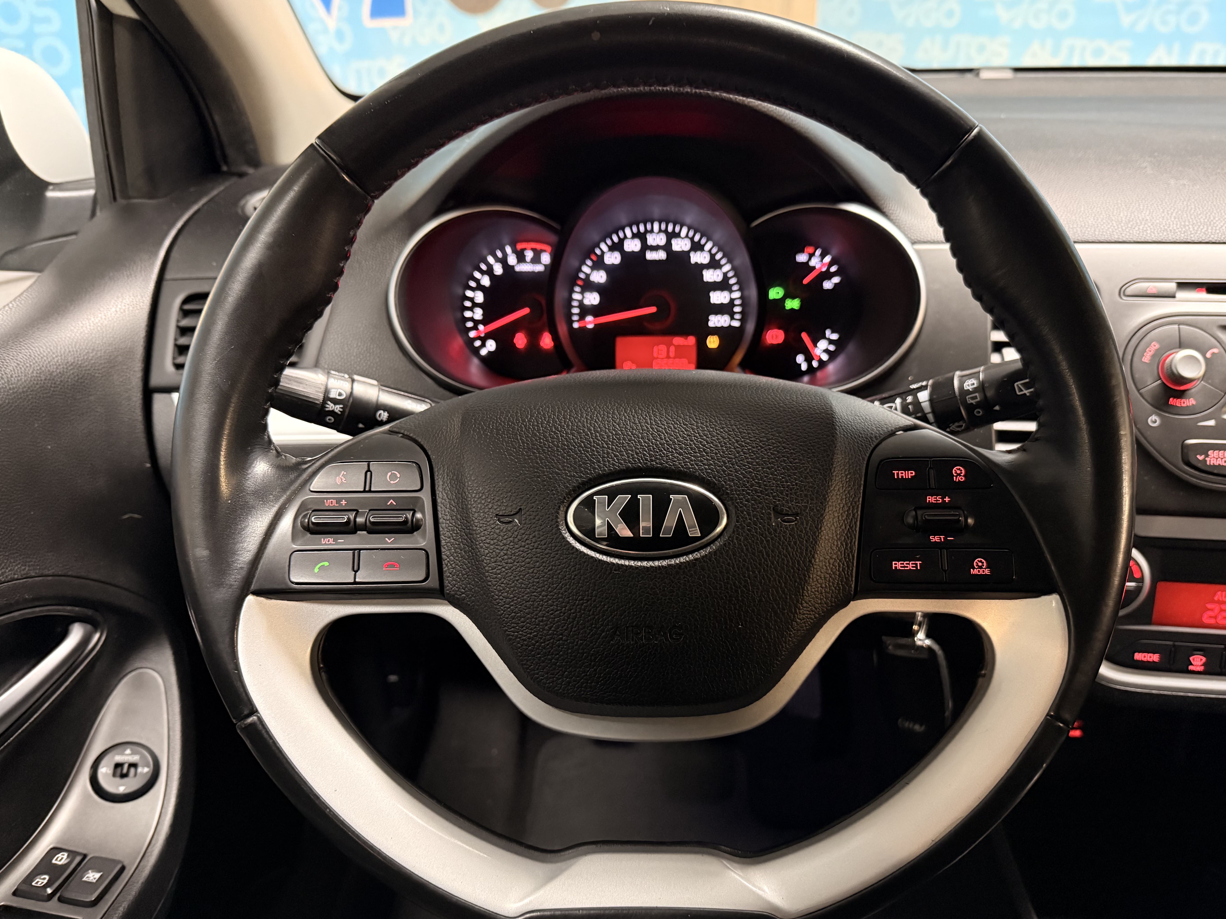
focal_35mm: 25
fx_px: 885
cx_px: 636
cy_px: 475
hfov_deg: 69.4
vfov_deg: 54.9
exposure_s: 1/33
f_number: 1.78
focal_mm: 6.76
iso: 1000
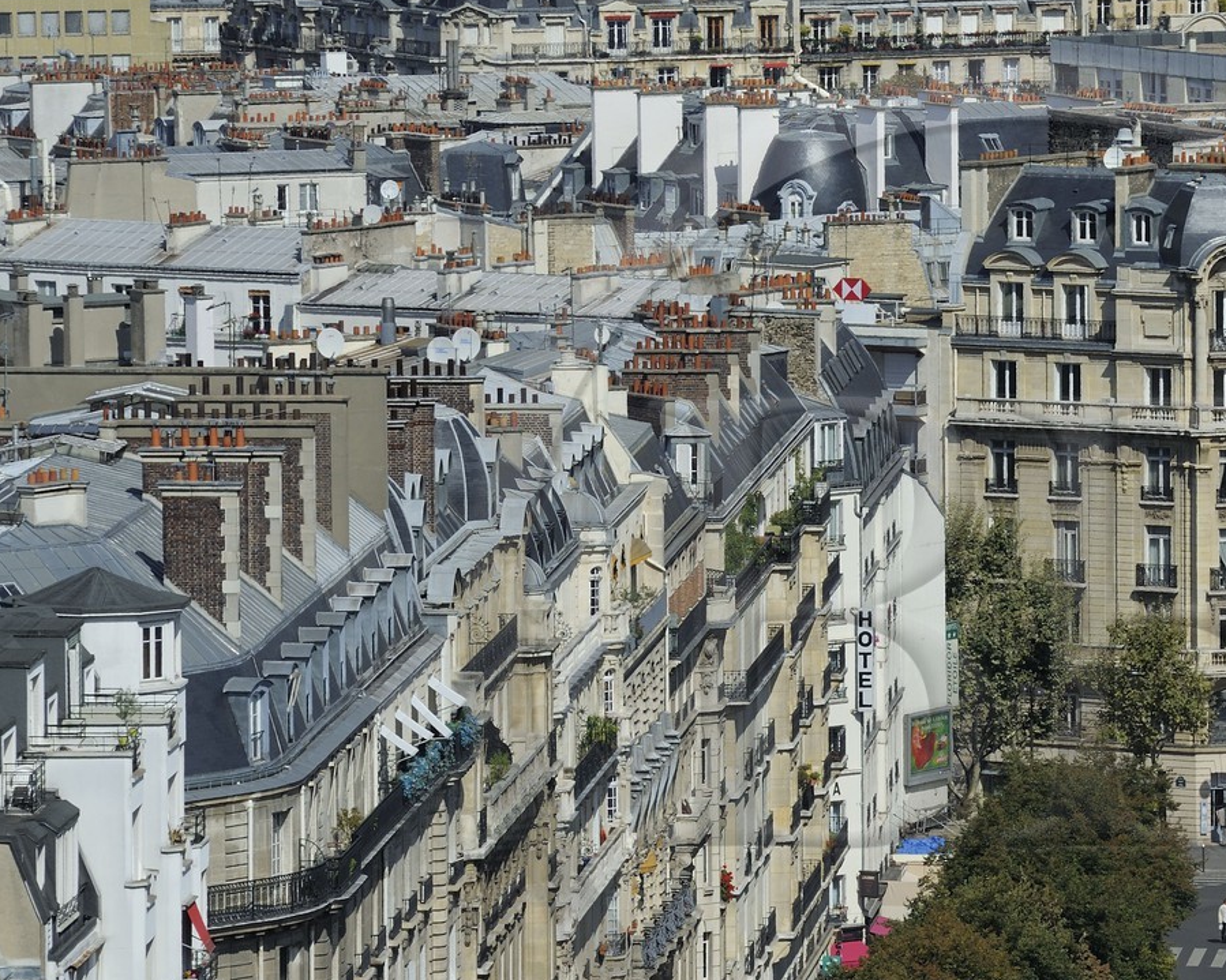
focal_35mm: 334
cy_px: 624
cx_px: 1023
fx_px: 12118
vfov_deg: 4.6
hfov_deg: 5.8
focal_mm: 200
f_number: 14
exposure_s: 1/250
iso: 200
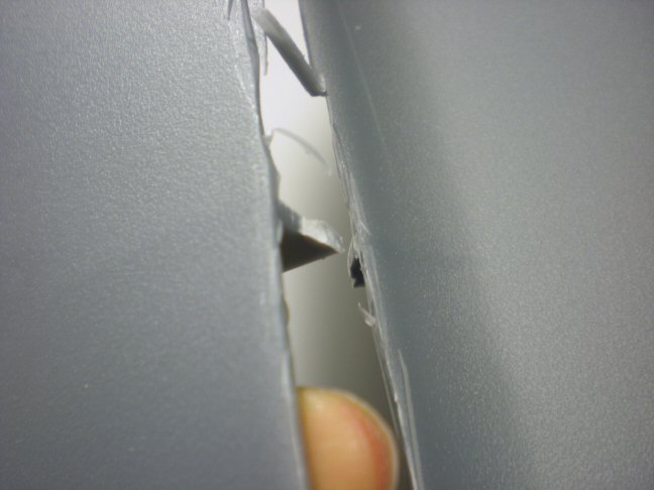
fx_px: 718
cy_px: 245
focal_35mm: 38
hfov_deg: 49.0
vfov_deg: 37.7
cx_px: 327
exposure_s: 1/27.3
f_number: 3.1
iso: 100
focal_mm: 6.3
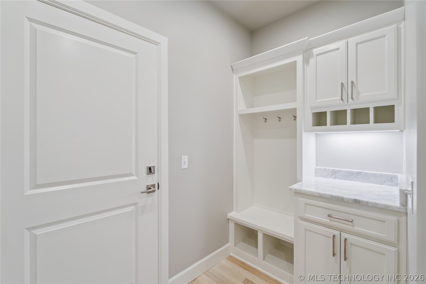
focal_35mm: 16
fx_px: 189
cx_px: 213
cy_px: 142
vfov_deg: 73.7
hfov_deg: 96.7
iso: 200
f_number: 5.6
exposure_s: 1/50
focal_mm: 16
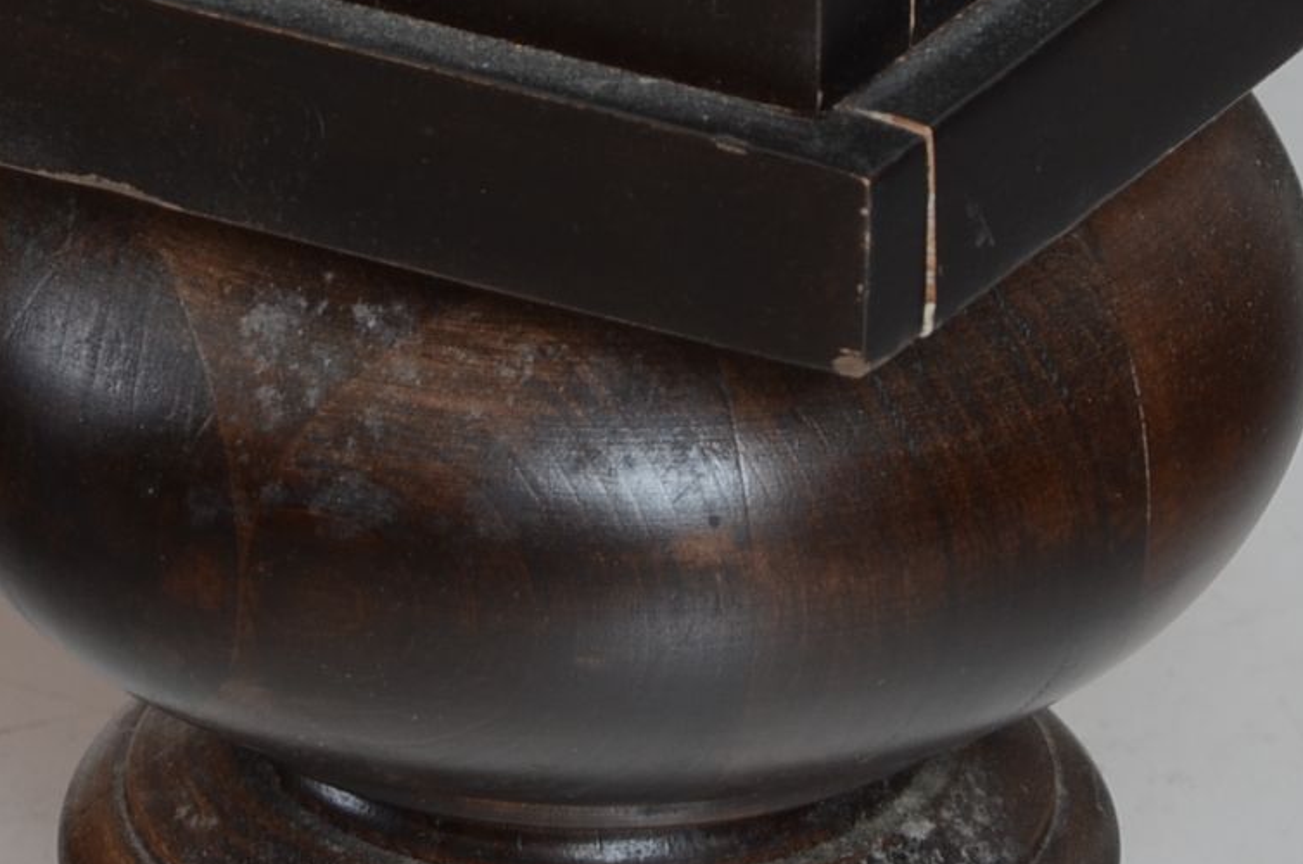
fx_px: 14164
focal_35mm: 392
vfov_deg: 3.5
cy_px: -28
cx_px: 660
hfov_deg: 5.3
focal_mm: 80
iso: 160
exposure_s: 1/60
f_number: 8
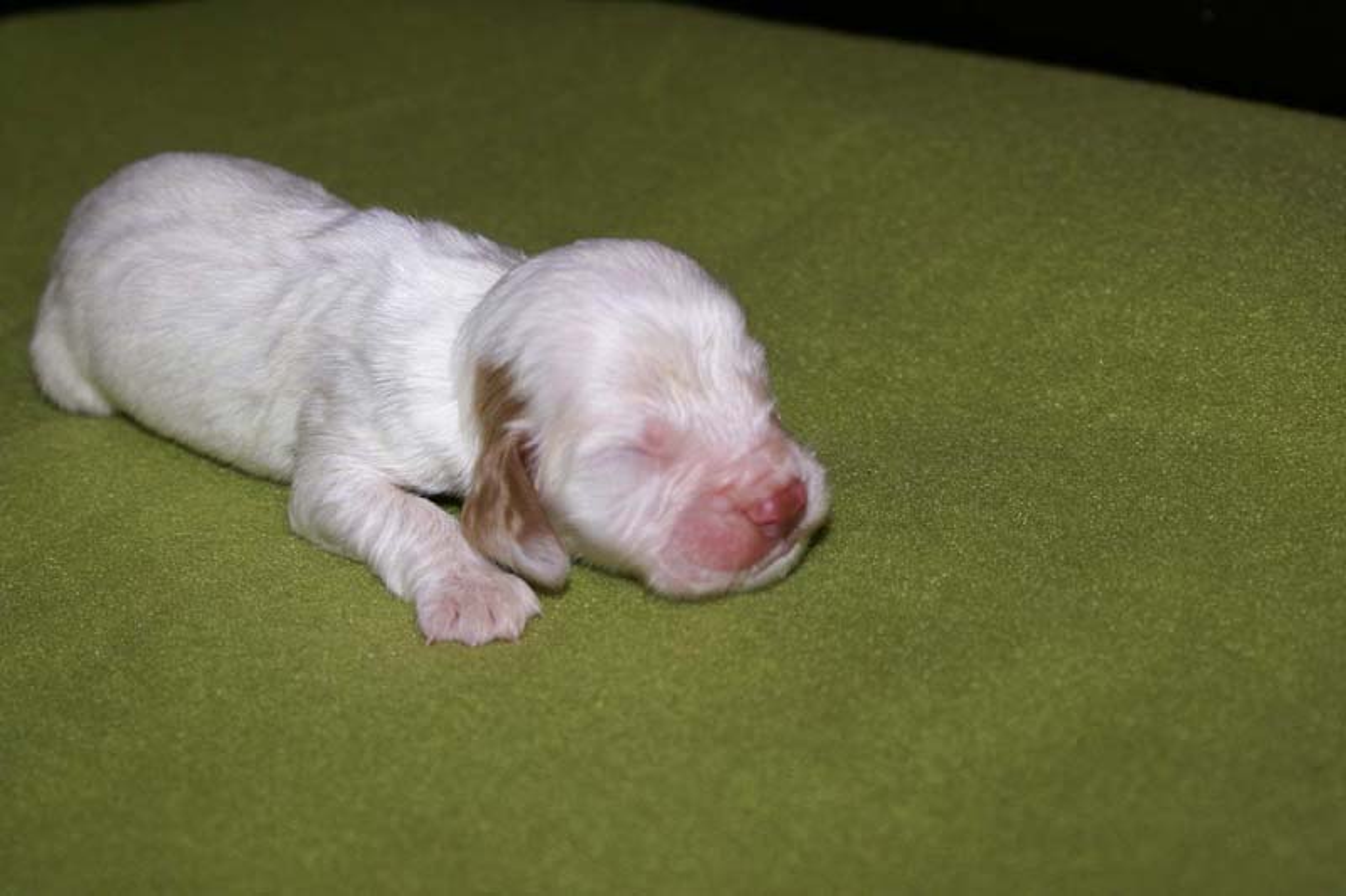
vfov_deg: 20.2
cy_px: 448
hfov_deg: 29.9
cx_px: 673
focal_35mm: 68
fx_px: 2523
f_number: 5.6
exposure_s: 1/80
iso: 400
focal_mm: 45
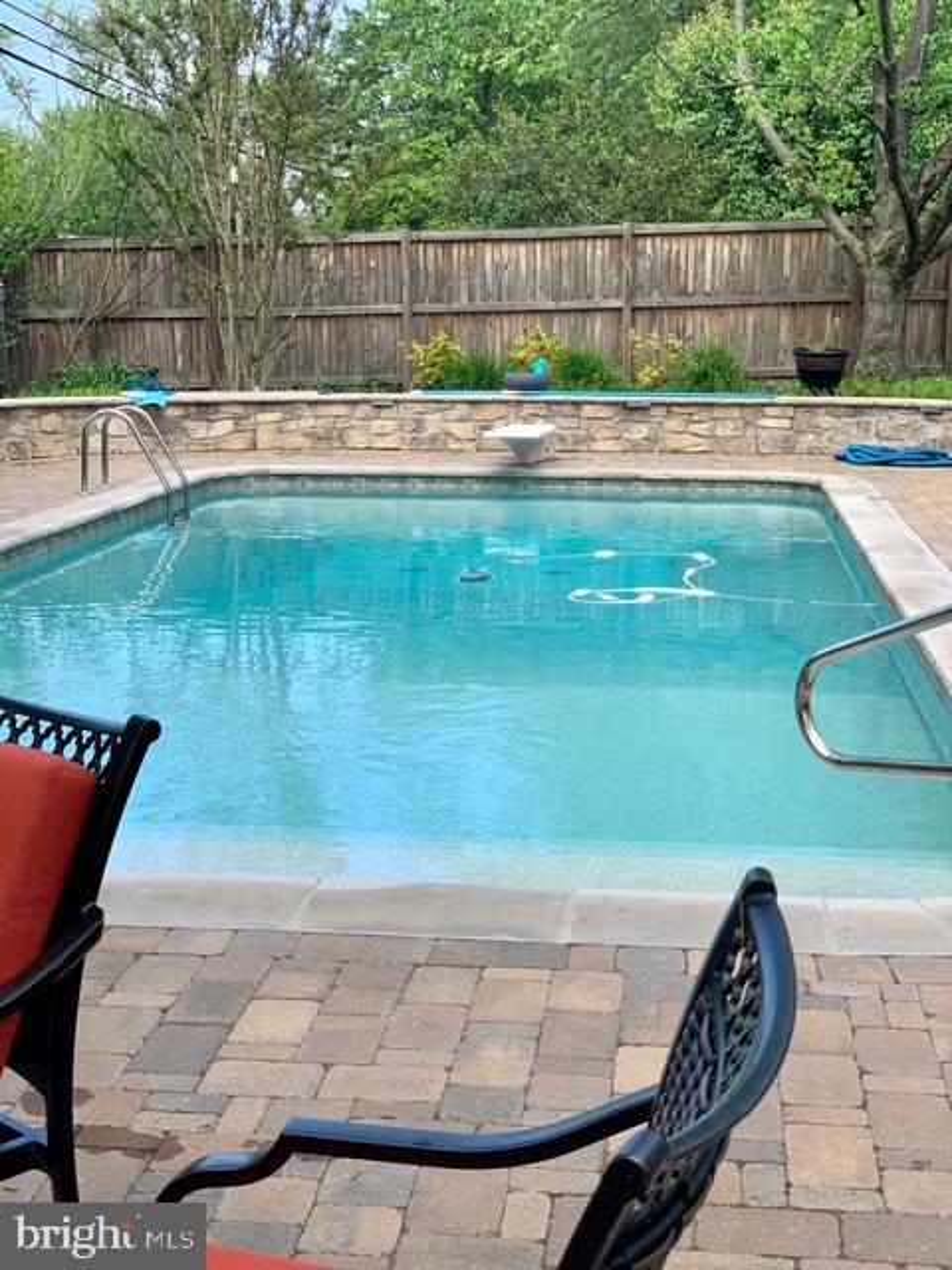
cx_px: 476
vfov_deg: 36.8
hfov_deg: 28.0
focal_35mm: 52
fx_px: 1907
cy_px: 635
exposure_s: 1/558
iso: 16
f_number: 2.4
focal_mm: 6
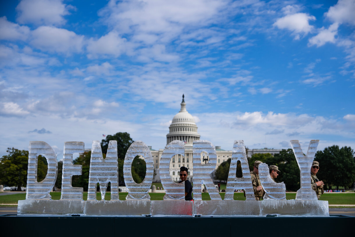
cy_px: 118
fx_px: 483
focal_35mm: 49
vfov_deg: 27.5
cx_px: 178
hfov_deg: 40.3
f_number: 2.8
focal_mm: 49
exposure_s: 1/5000
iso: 160
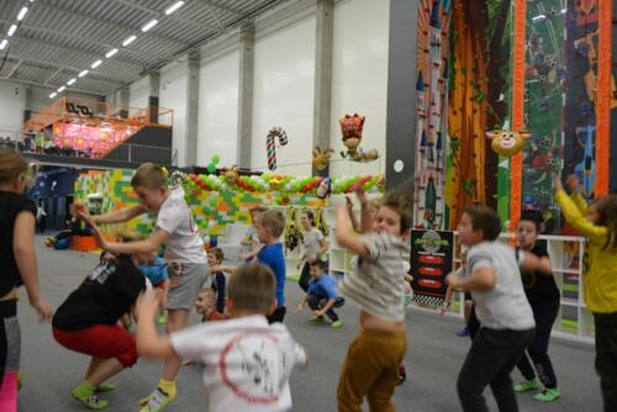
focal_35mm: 27
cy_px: 206
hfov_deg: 67.4
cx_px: 308
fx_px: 463
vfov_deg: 48.0
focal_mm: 18
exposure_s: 1/80
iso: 1600
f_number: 3.5
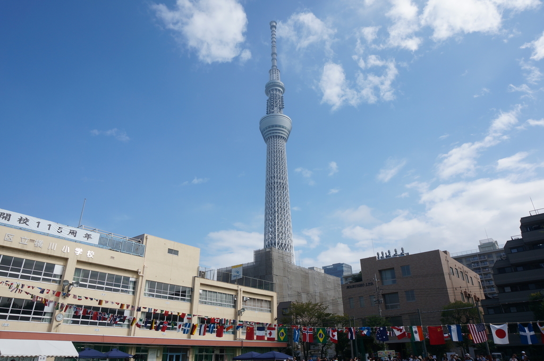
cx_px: 272
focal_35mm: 24
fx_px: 362
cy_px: 180
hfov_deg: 73.8
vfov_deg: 53.0
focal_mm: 16
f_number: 10
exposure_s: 1/200
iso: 100
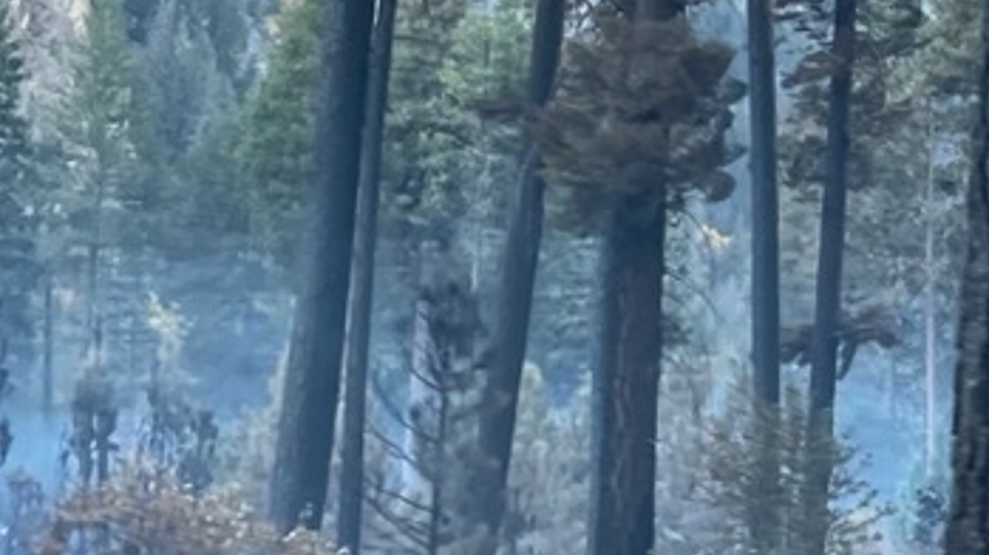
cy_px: 323
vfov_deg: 11.6
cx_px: 1281
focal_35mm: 104
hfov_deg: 19.1
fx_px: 2726
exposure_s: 1/121
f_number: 1.6
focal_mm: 4.2
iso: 64
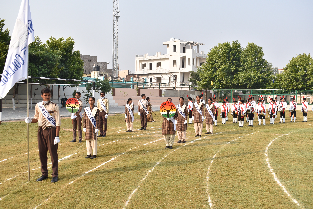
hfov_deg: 53.1
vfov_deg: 36.9
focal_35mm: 36
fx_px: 313
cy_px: 104
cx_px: 156
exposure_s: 1/200
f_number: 6.3
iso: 100
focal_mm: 24
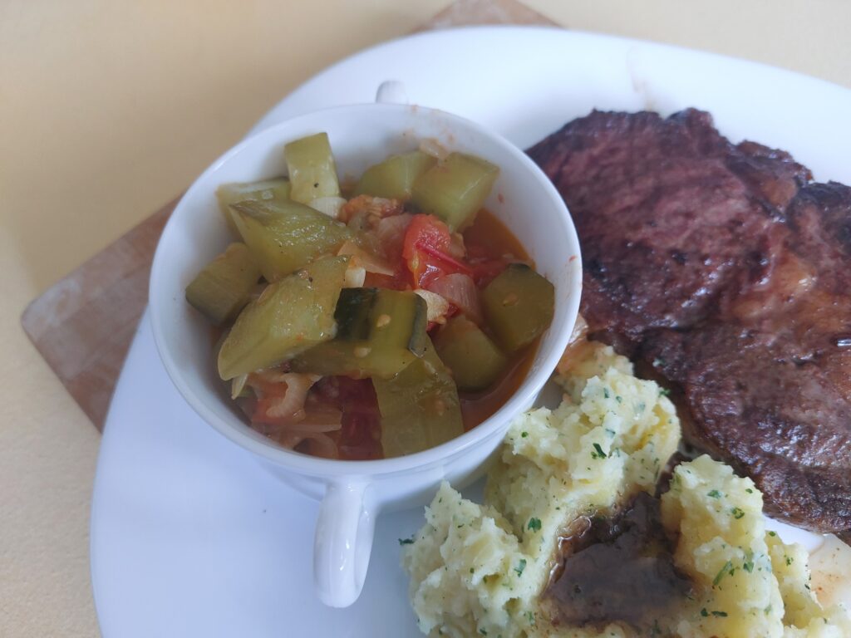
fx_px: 615
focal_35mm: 25
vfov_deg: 54.9
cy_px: 319
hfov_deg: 69.4
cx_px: 426
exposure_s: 1/50
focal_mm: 5.23
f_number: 1.8
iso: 200
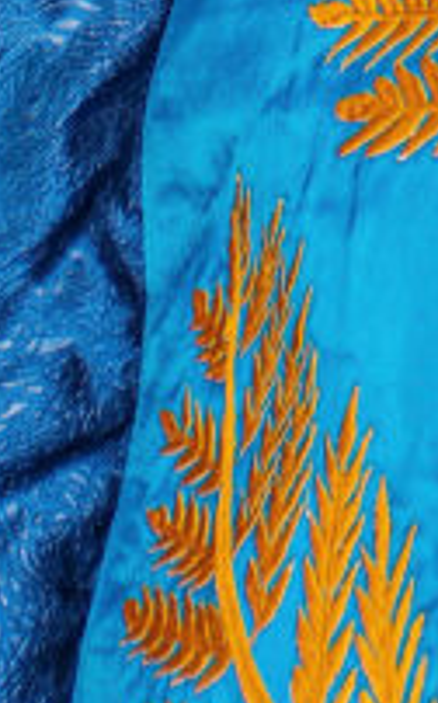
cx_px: 952
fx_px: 8664
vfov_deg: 4.5
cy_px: -1173
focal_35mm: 453
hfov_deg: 2.9
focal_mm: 52
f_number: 4.8
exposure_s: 1/100
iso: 100
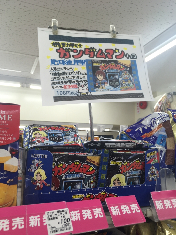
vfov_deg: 61.7
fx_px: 197
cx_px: 88
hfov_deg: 48.2
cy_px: 118
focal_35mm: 29
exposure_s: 1/60
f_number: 2.2
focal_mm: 4.15
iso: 32
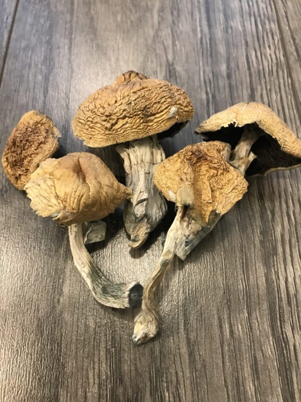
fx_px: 325
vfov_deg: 63.4
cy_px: 201
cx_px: 150
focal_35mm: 28
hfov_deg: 49.7
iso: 64
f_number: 1.8
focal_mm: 3.99
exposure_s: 1/15
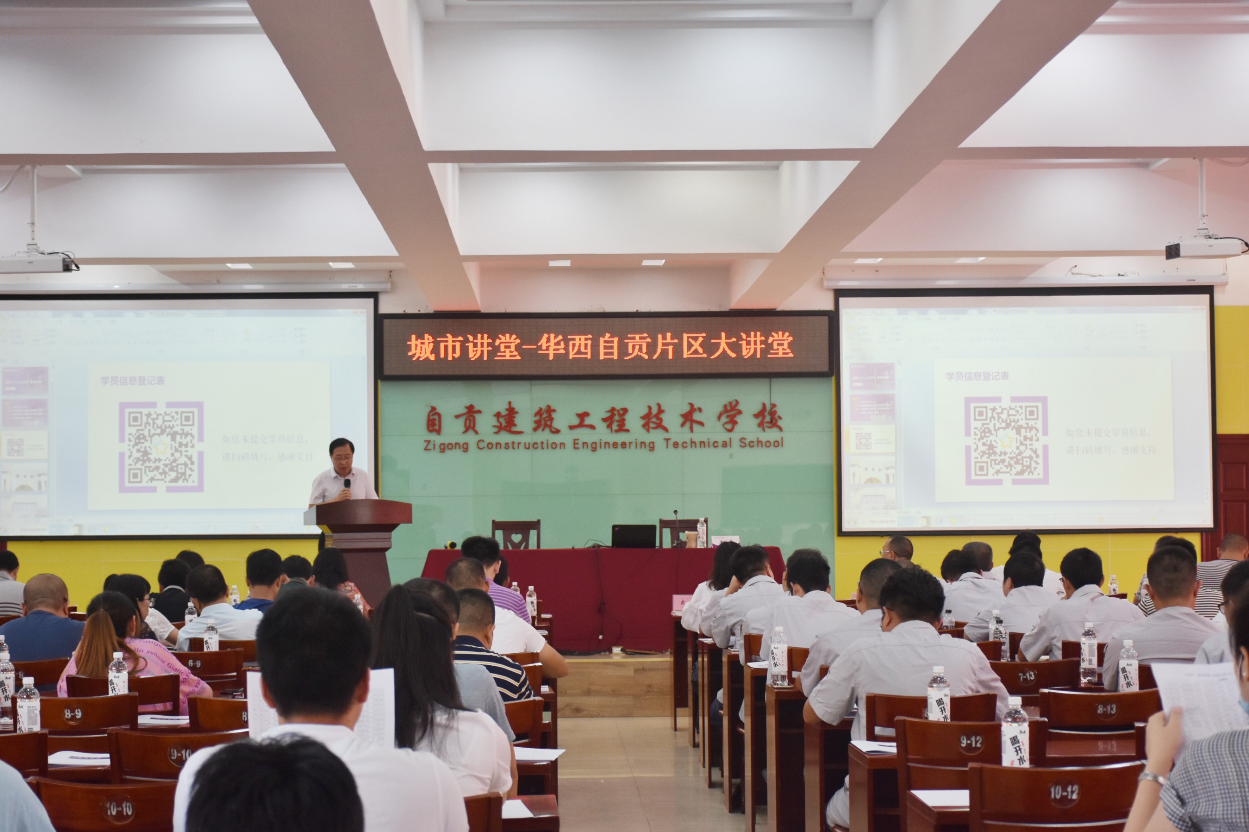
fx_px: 2341
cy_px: 416
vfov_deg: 20.2
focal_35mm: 68
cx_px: 624
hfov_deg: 29.9
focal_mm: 45
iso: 800
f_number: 5
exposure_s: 1/100
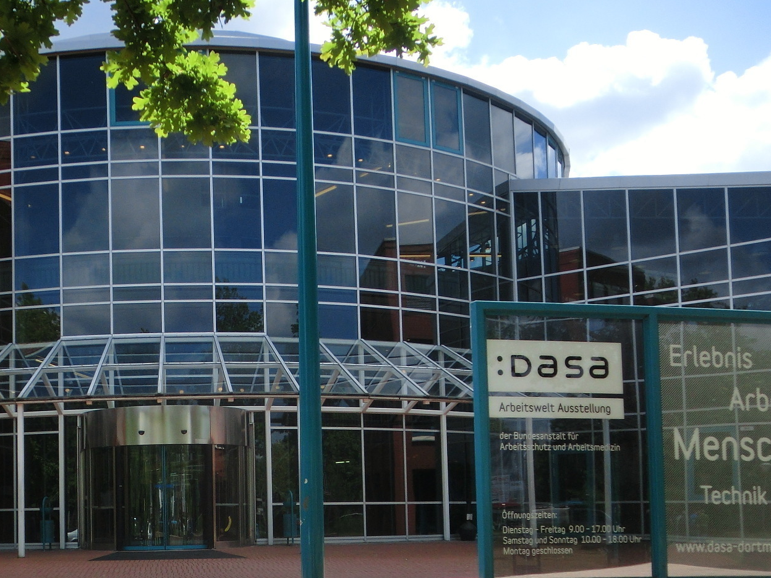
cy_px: 386
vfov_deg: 31.3
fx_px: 1024
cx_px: 211
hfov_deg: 40.3
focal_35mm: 46
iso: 100
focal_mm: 5
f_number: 8.8
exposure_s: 1/160
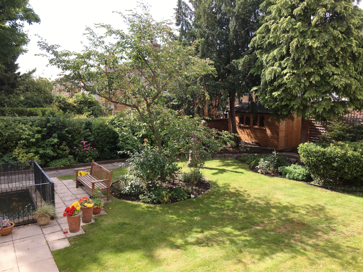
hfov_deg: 61.7
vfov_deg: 48.2
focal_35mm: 29
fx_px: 304
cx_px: 182
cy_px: 136
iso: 25
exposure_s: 1/538
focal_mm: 4.15
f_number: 2.2
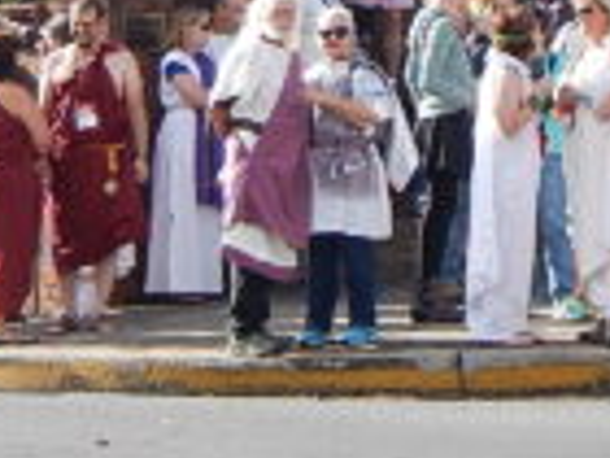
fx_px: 3031
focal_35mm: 172
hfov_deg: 11.4
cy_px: -144
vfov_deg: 8.5
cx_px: 527
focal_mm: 10.8
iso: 125
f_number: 4.2
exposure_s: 1/400
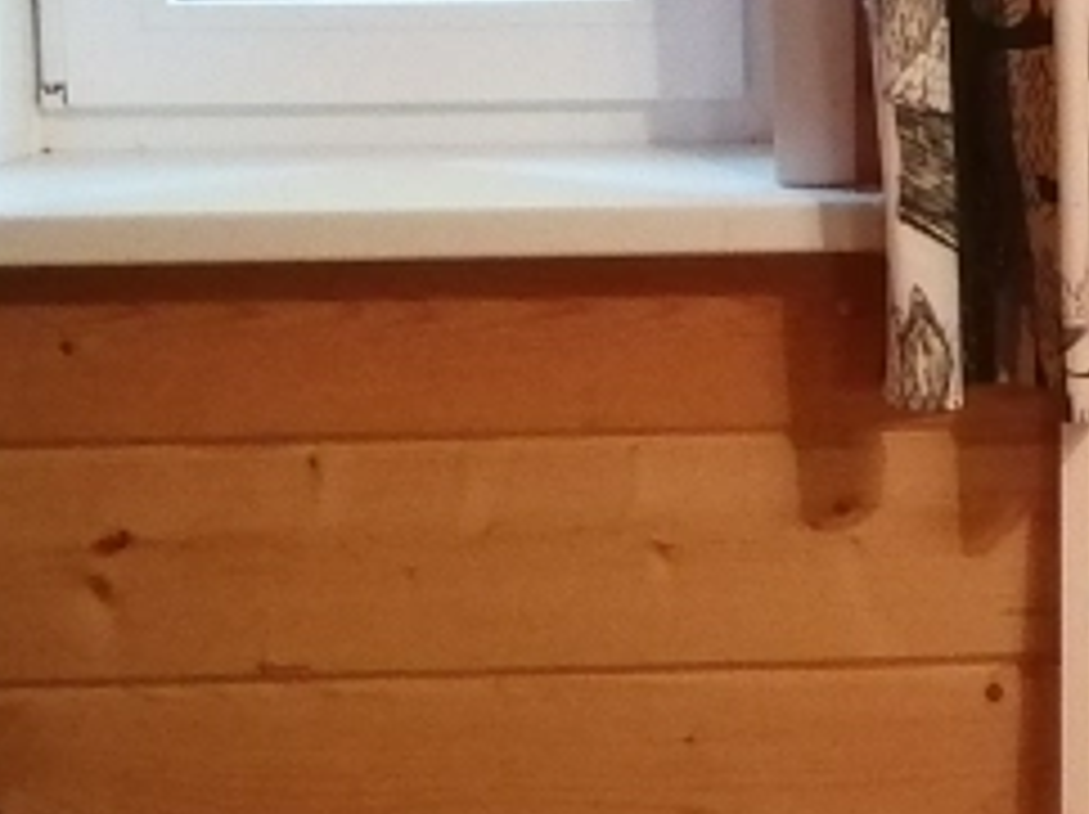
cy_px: -173
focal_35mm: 135
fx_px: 4243
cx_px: 2182
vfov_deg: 10.8
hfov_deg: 12.8
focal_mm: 3.64
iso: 500
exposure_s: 1/20
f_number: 1.8
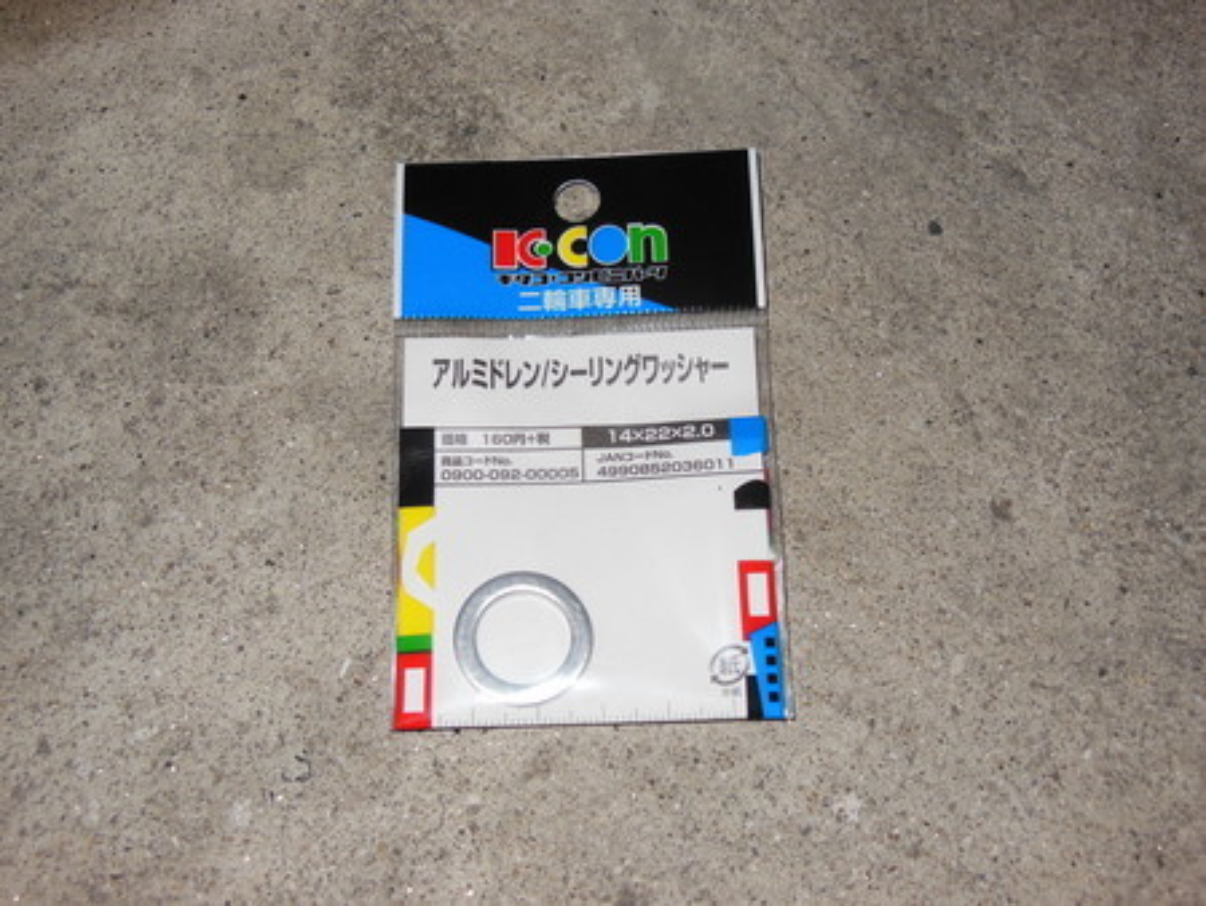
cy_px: 453
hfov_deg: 42.1
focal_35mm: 45
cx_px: 603
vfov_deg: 32.2
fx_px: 1569
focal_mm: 8
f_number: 8.8
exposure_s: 1/30
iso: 125
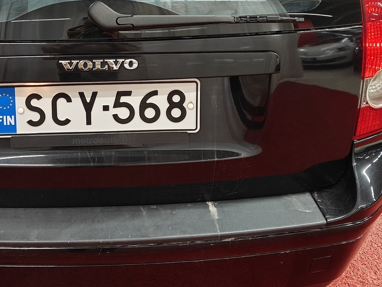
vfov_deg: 24.6
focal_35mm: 59
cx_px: 100
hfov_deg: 32.1
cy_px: 70
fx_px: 651
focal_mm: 5.59
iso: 100
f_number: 1.8
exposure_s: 1/50
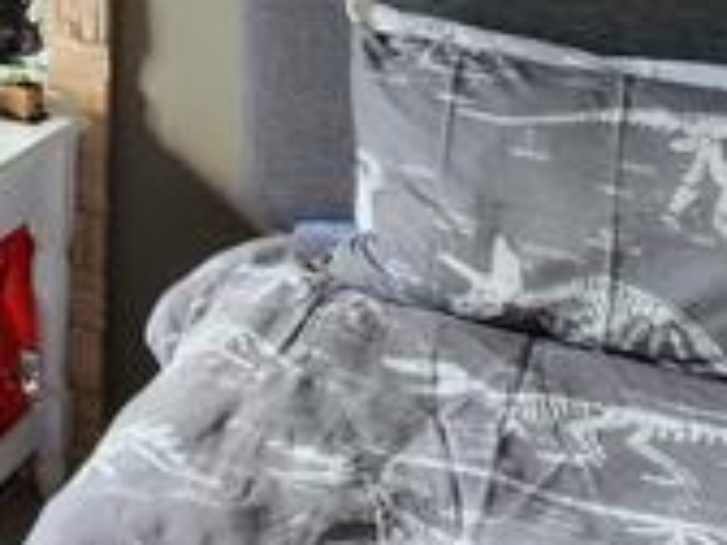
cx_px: -571
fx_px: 1302
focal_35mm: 62
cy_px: -203
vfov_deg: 21.0
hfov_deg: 21.2
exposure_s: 1/50
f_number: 2.2
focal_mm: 2.2
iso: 160
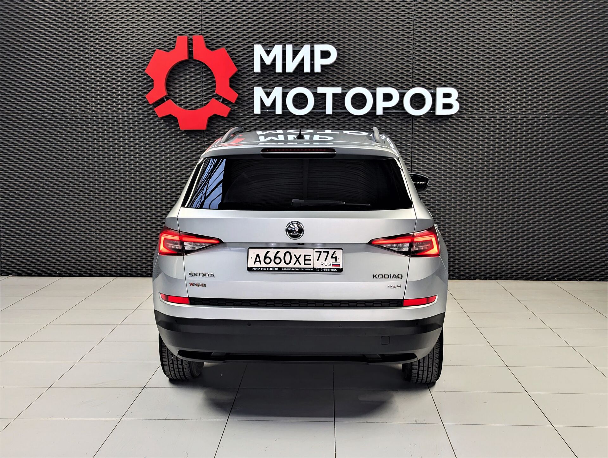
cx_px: 304
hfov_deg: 39.6
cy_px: 229
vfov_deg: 30.3
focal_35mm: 48
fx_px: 844
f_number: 1.85
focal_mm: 6.81
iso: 42
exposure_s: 1/167
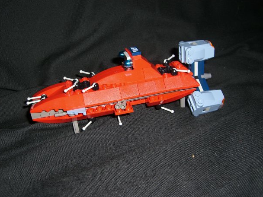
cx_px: 133
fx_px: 304
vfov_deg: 36.0
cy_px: 98
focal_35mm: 40
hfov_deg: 46.8
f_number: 2.7
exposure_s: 1/60
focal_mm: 6.2
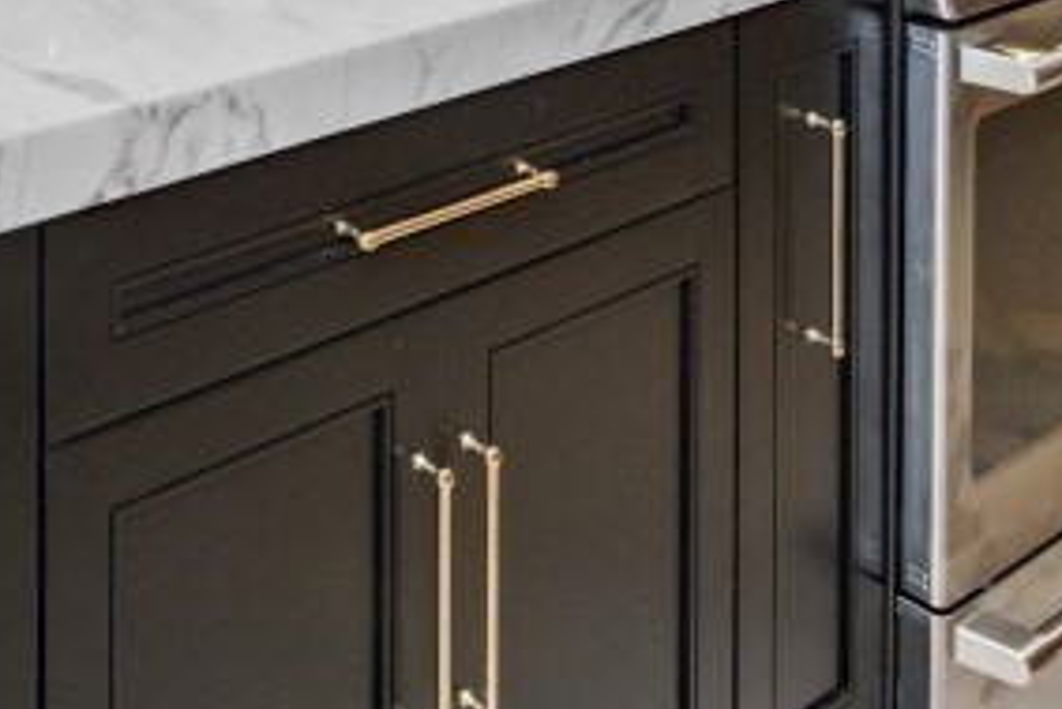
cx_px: -8
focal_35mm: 57
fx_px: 1682
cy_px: -521
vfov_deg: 19.0
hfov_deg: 32.2
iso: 800
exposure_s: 1/100
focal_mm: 14
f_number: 5.6
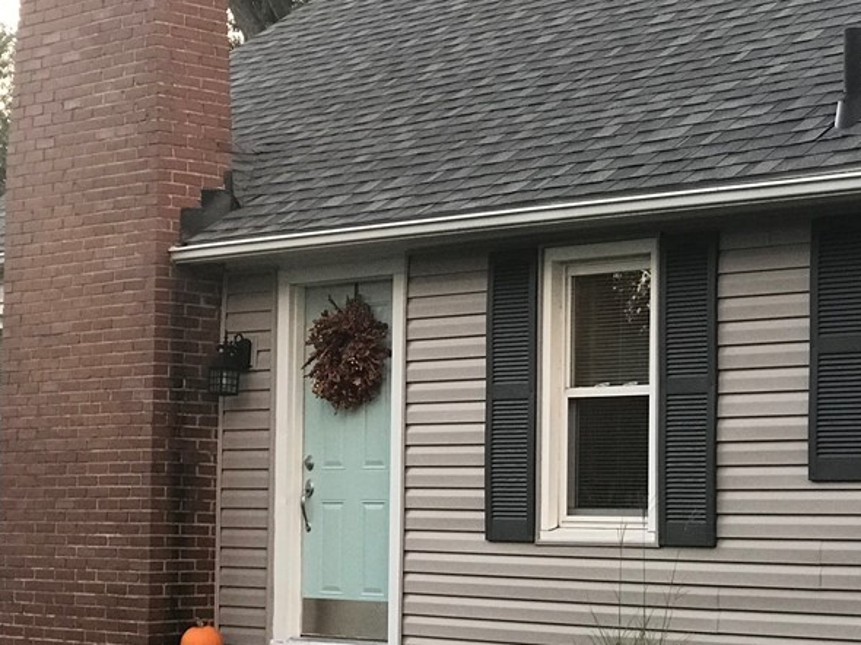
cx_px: 591
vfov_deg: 14.9
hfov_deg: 19.8
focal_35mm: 99
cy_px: 417
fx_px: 2461
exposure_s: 1/60
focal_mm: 6.6
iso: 100
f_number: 2.8
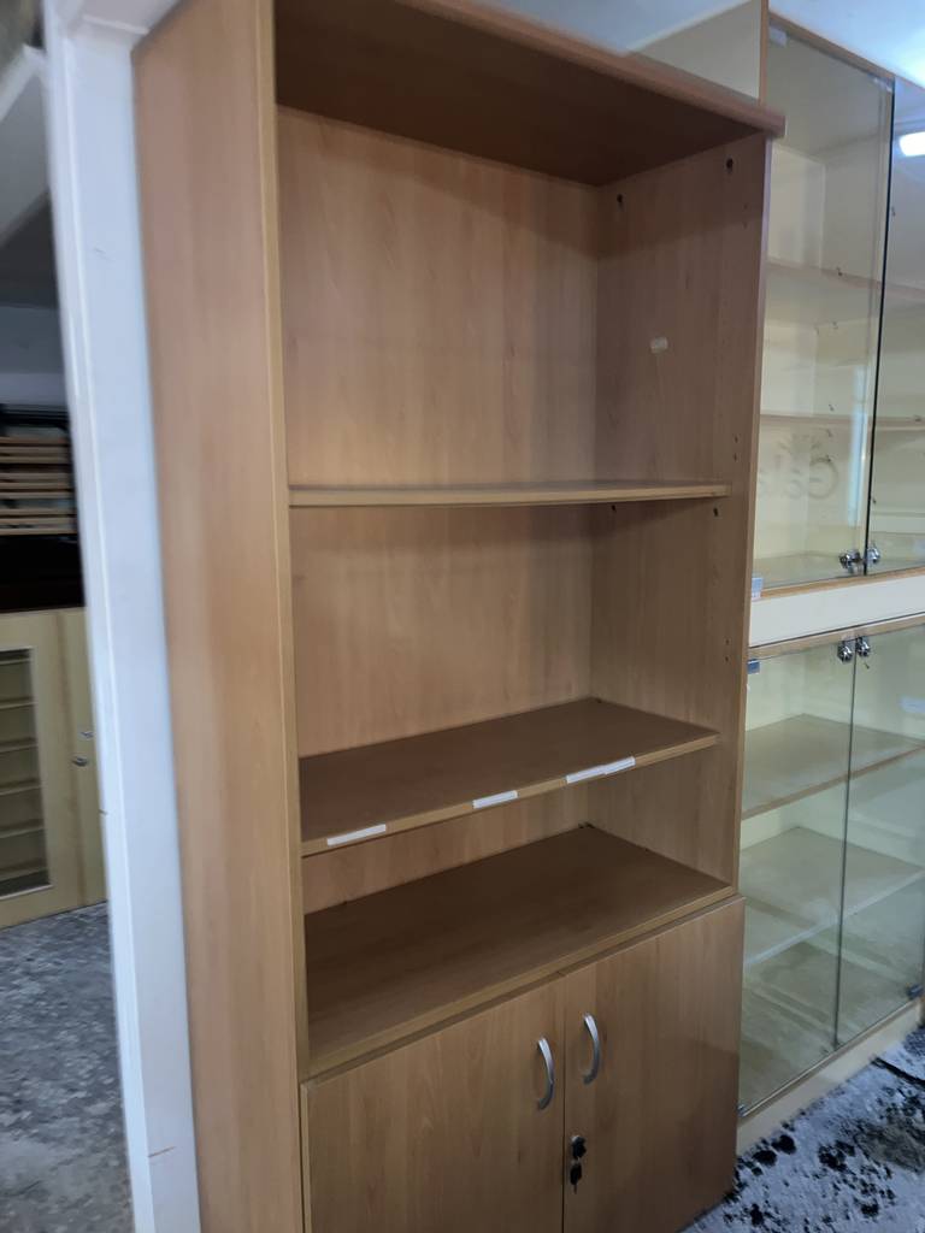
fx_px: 926
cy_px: 616
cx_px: 462
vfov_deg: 67.3
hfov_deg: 53.1
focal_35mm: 26
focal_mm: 5.1
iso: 80
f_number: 1.6
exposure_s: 1/9
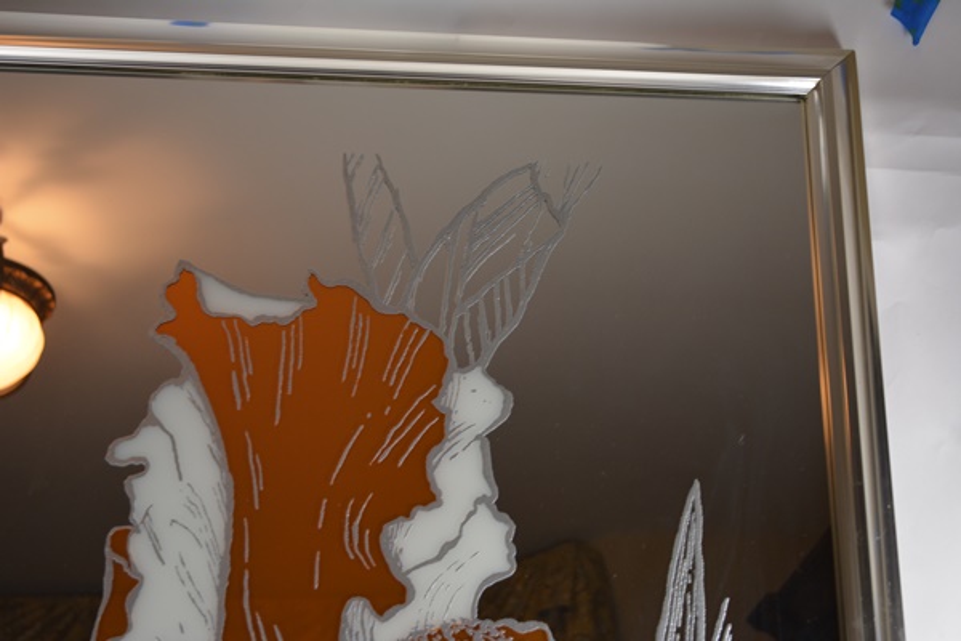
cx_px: 480
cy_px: 320
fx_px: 1521
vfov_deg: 23.8
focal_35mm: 57
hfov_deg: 35.1
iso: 400
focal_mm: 38
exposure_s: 1/60
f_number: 5
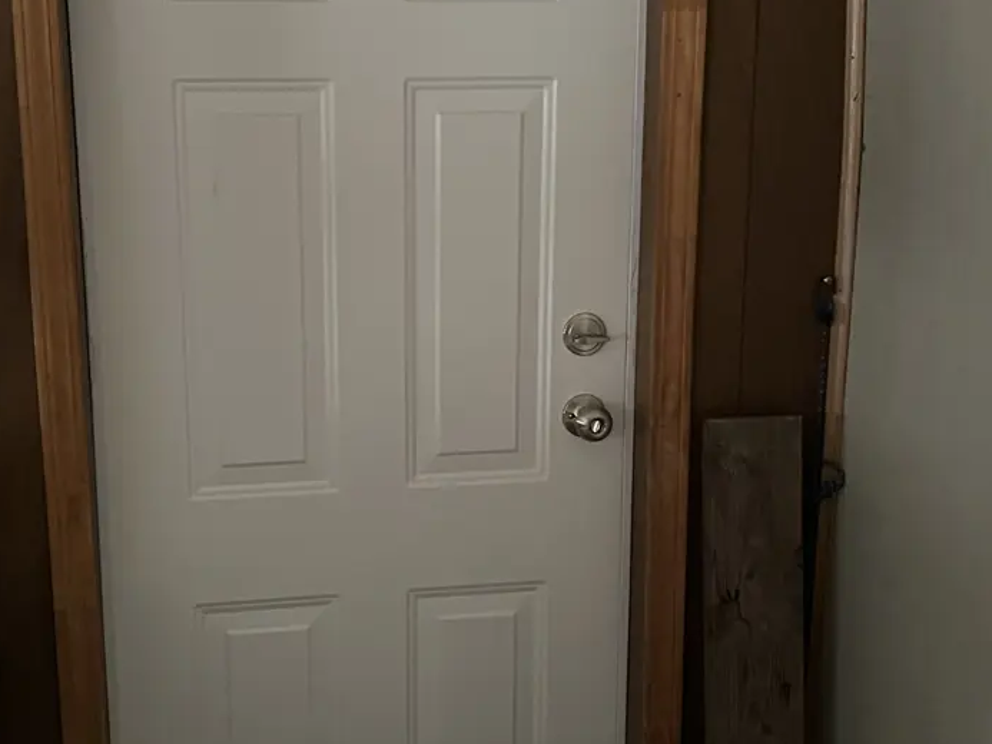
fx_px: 1290
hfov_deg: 41.8
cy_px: 352
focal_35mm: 45
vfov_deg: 32.2
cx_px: 385
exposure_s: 1/30
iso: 800
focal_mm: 5.1
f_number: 1.6
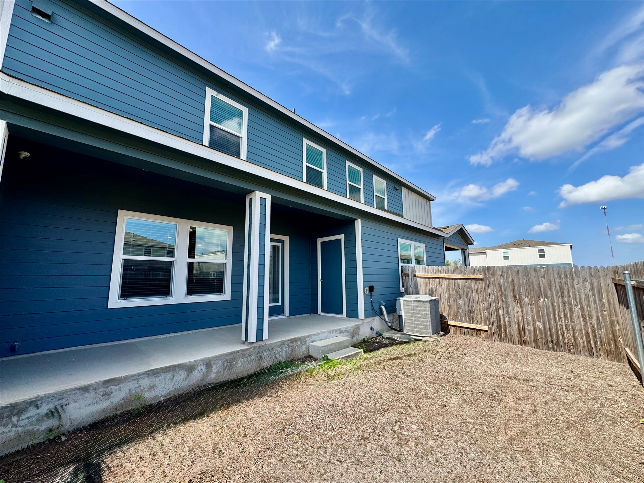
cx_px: 322
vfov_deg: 85.7
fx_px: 260
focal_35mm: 14
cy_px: 242
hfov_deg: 102.1
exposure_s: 1/849
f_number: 2.2
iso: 50
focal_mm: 2.22
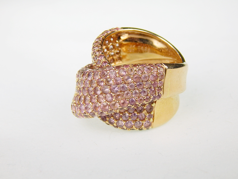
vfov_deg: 15.9
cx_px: 119
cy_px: 90
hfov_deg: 21.1
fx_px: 639
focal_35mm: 93
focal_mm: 16.6
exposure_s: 1/400
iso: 125
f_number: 8.8
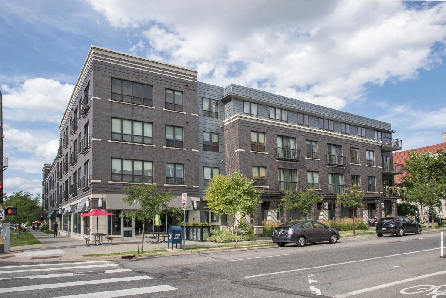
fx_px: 297
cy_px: 149
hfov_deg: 73.7
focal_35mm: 24
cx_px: 223
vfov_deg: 53.2
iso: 200
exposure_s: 1/400
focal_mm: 24
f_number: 10
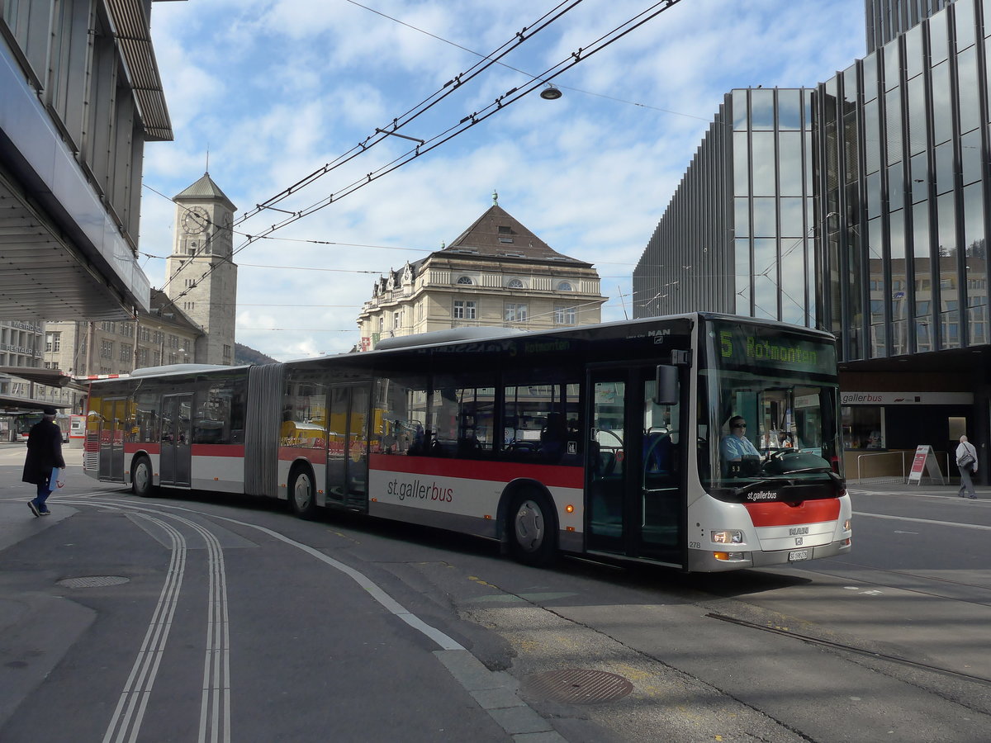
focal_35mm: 29
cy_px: 372
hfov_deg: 61.7
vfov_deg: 48.2
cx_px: 496
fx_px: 830
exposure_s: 1/640
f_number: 4
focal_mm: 6
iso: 160
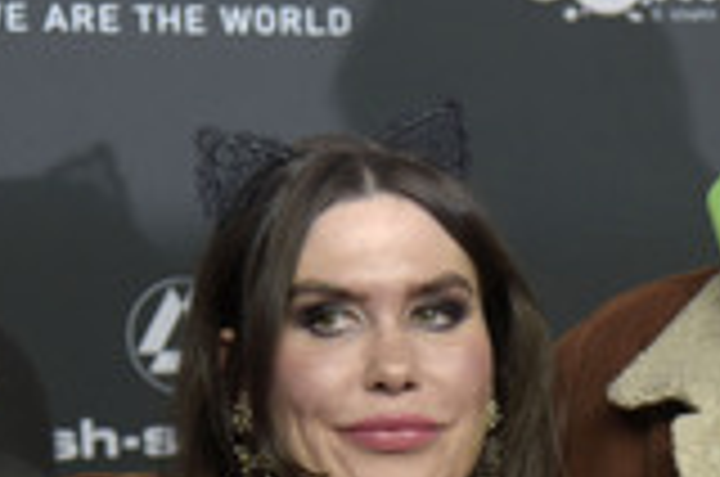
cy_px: 410
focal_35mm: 268
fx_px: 5349
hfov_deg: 7.7
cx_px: 767
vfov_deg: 5.1
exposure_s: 1/200
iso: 500
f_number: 4
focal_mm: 95
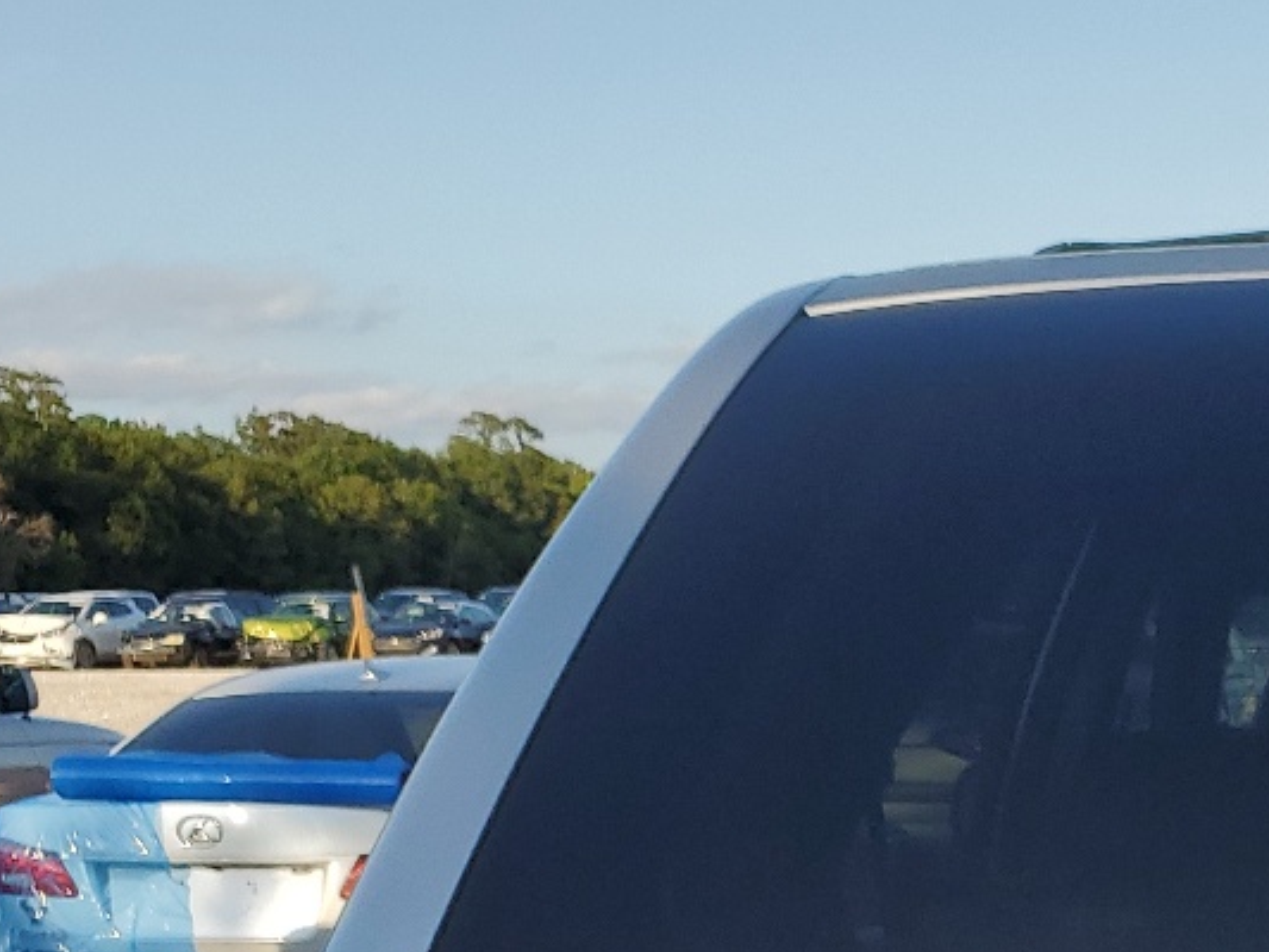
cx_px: 1645
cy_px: 1421
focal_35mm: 78
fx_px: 2860
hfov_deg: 22.4
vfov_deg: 17.1
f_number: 1.5
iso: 50
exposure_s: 1/2000
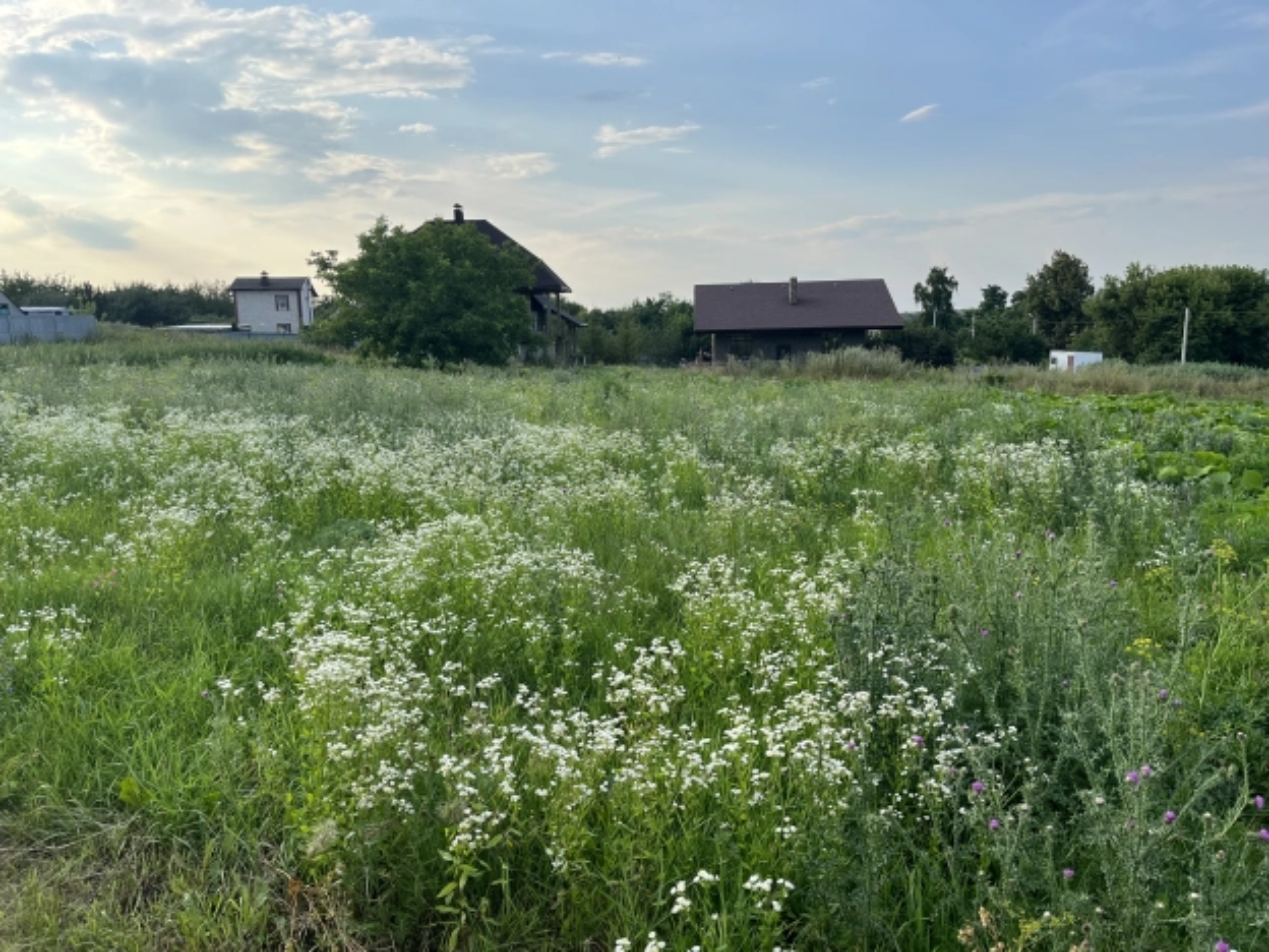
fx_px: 953
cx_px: 634
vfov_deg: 53.1
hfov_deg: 67.3
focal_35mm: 26
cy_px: 476
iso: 50
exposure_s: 1/1721
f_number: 1.6
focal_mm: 5.1
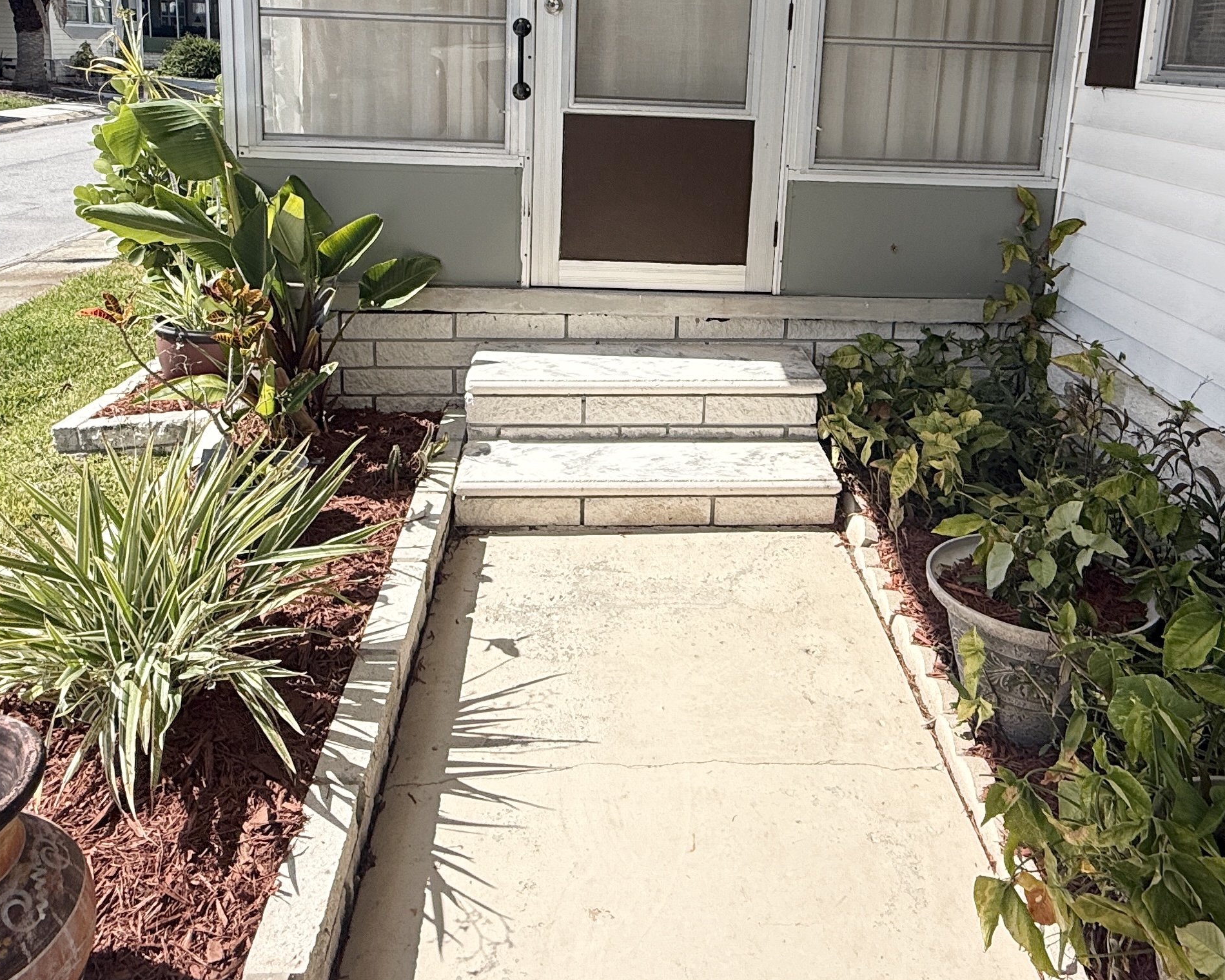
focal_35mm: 29
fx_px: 1051
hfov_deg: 60.4
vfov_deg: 48.2
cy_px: 251
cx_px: 662
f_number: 2.2
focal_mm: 2.22
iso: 50
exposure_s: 1/1745
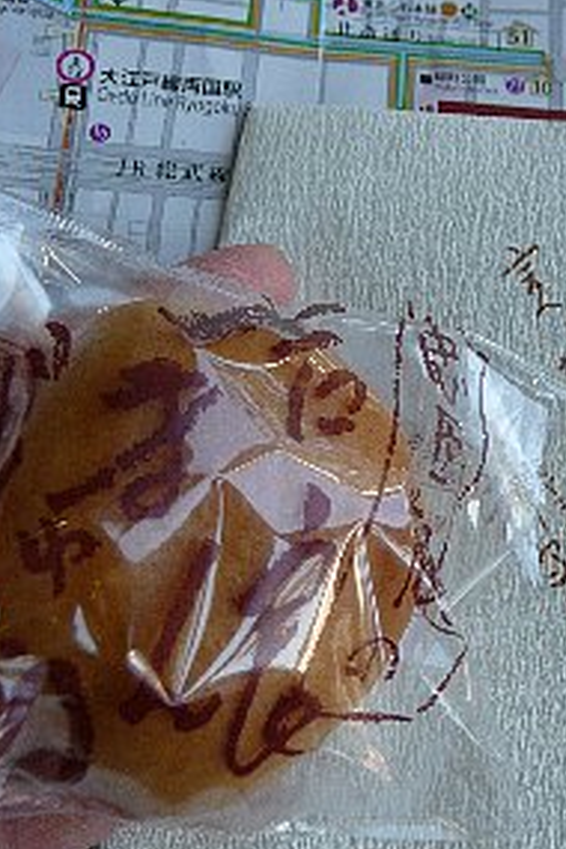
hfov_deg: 28.8
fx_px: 1085
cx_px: 422
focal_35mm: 46
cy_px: 343
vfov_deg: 42.6
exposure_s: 1/80
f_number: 3.3
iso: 100
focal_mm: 4.7
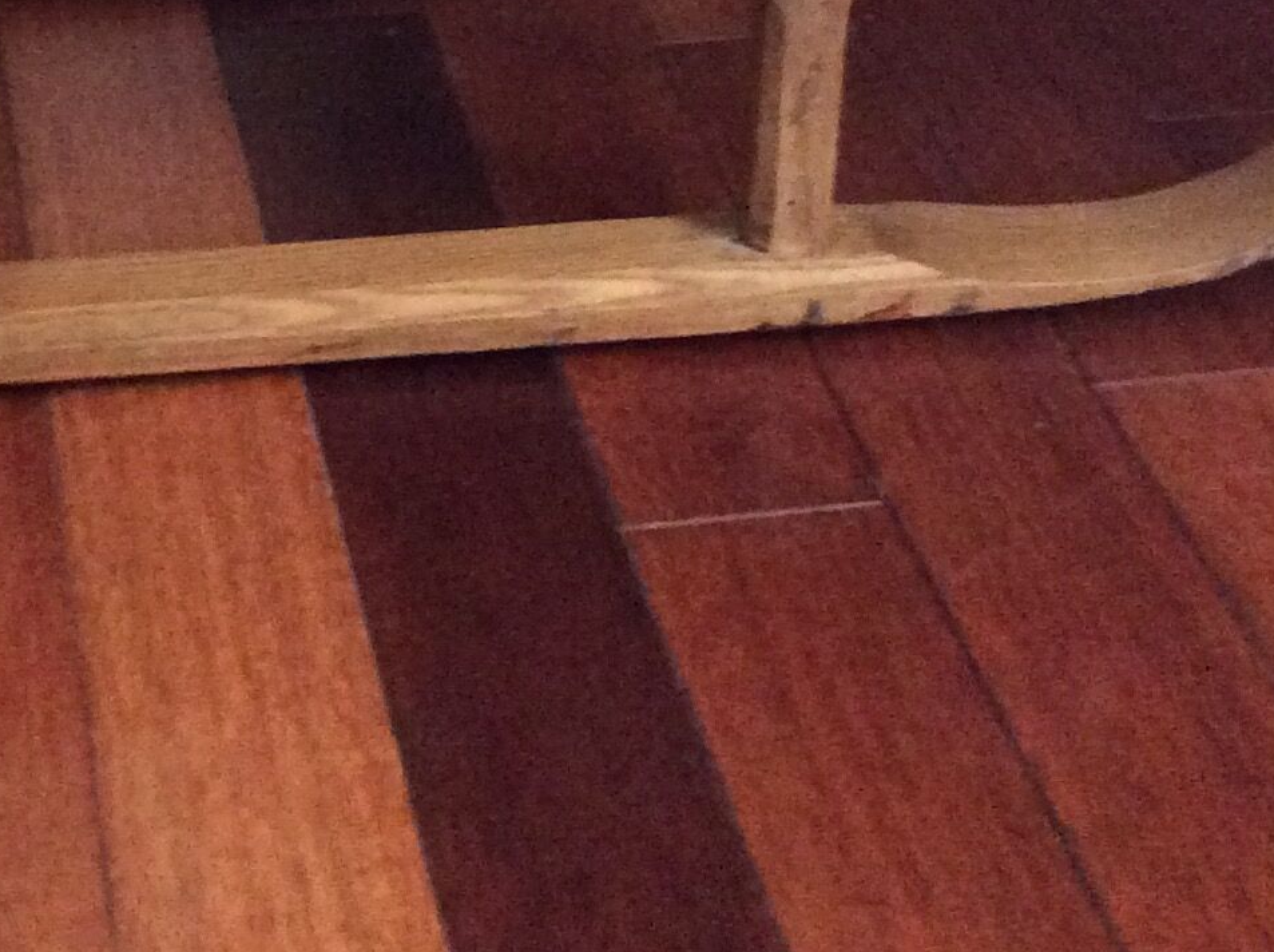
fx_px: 3198
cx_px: 390
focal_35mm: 87
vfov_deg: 16.4
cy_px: -83
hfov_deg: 22.4
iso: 400
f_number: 2.4
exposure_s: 1/17
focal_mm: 3.3
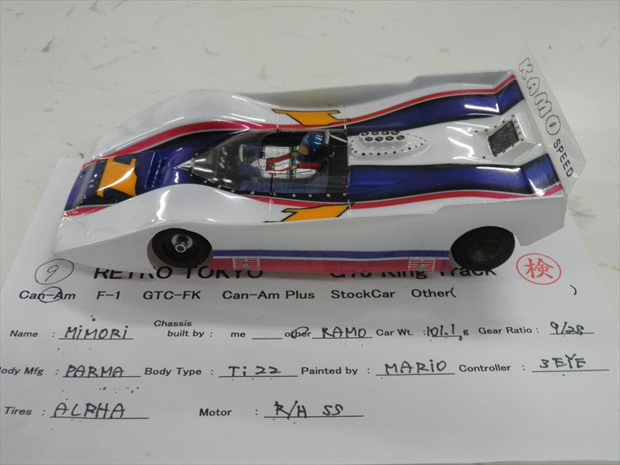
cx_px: 310
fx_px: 734
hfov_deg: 45.8
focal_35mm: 41
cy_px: 232
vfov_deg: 35.1
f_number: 3.9
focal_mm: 7.3
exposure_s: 1/30
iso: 200
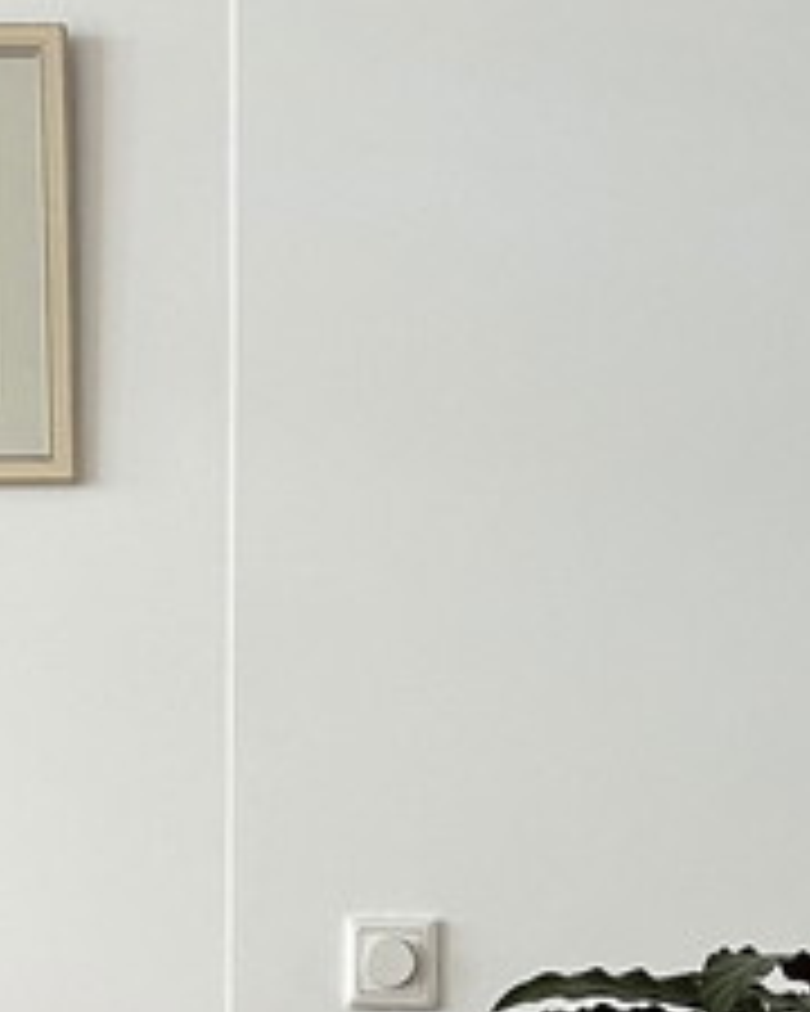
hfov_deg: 18.1
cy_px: 1237
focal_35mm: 84
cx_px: 644
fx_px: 2517
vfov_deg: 21.1
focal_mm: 5.1
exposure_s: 1/33
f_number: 1.6
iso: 400
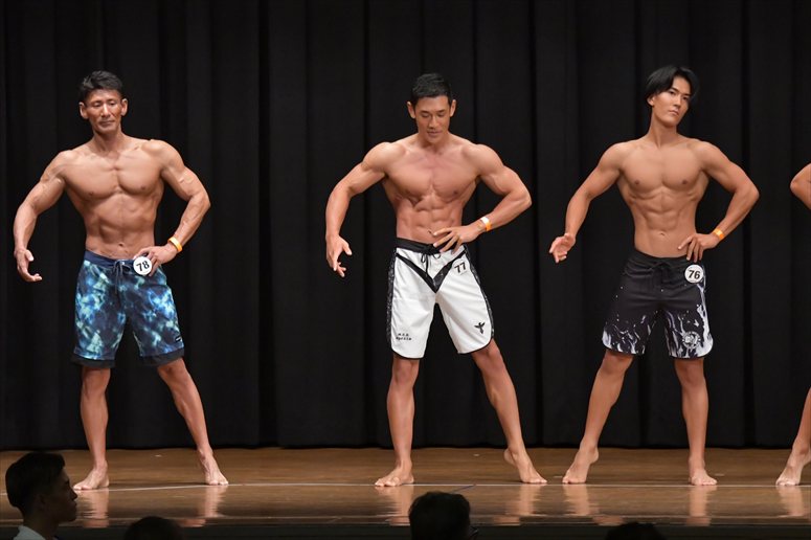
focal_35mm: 202
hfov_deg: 10.2
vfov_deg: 6.8
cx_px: 406
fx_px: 4548
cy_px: 270
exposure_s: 1/400
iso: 6400
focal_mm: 135
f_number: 5.6
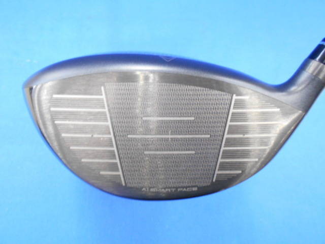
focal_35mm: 26
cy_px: 122
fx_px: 244
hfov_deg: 67.3
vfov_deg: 53.1
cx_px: 162
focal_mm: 4.6
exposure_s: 1/15
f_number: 3.2
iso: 400
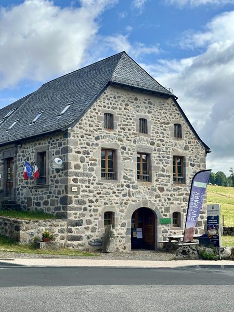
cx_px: 117
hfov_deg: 30.3
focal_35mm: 48
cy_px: 156
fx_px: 433
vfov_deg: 39.7
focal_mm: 6.86
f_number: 1.78
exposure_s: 1/3731
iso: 64
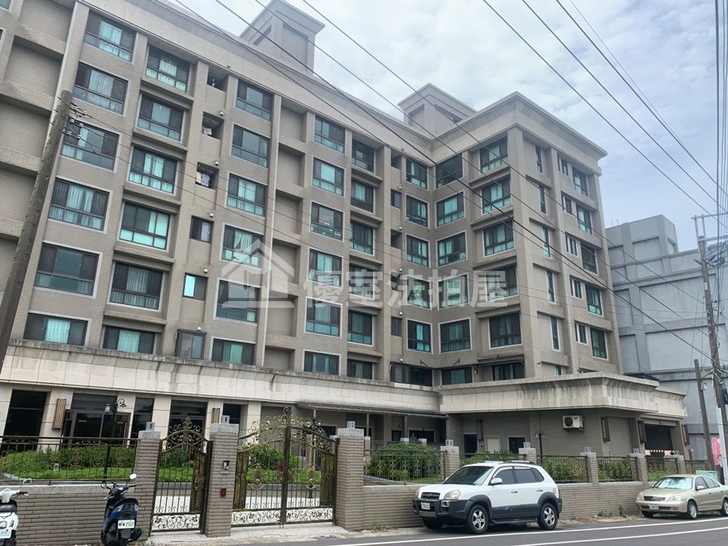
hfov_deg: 67.3
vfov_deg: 53.1
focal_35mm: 26
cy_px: 273
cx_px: 364
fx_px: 547
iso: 25
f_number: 1.8
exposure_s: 1/1447
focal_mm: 4.25
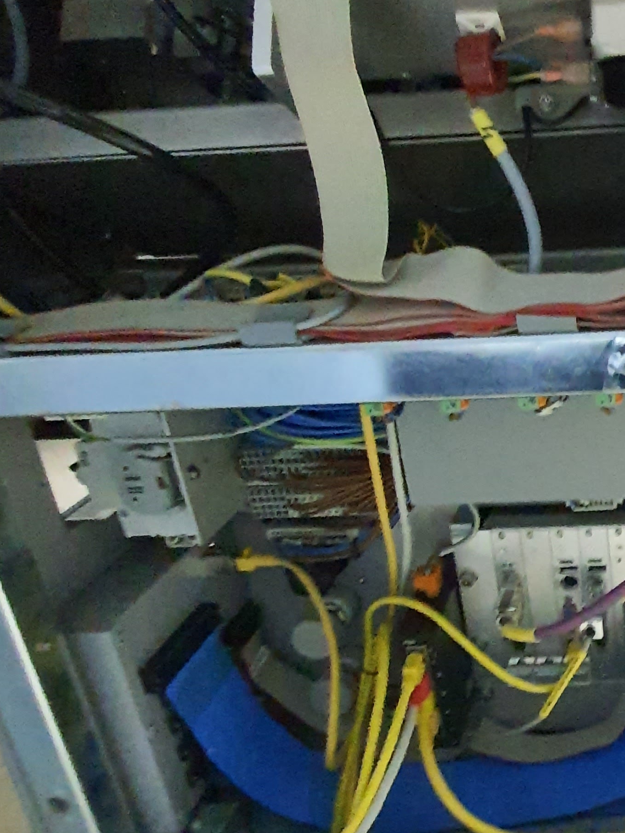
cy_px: 358
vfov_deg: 55.2
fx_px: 795
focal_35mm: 33
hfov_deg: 37.6
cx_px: 647
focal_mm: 1.8
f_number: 2.2
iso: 640
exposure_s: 1/11
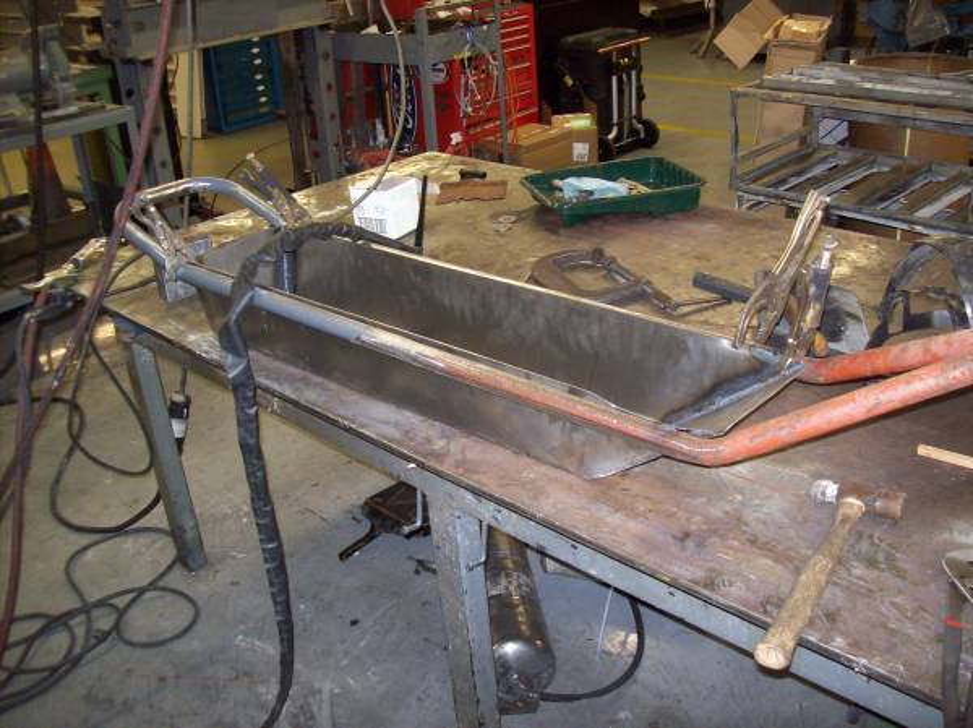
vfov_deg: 39.6
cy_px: 364
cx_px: 486
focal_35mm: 36
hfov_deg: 51.4
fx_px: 1011
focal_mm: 6
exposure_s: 1/64
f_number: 2.7
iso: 200
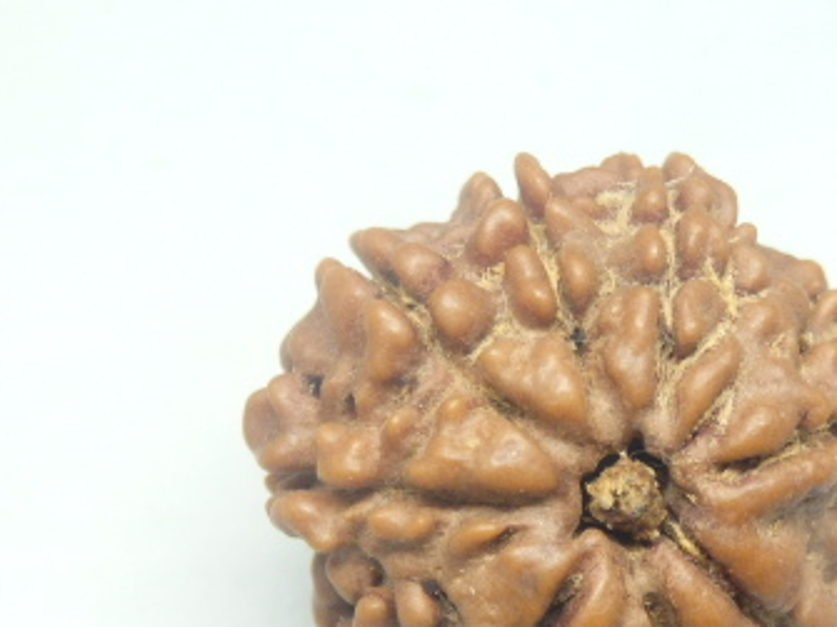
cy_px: 490
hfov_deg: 15.6
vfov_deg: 11.7
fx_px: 3046
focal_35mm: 126
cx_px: 602
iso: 640
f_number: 4.4
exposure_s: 1/100
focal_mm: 11.9
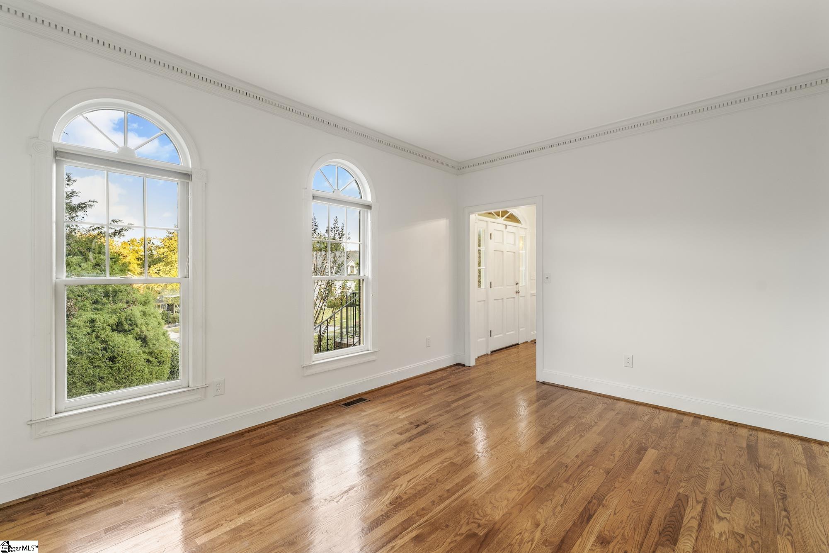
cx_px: 414
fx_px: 357
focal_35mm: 16
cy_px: 276
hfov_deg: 98.5
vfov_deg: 75.5
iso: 400
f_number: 6.3
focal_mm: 15.5
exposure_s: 1/3
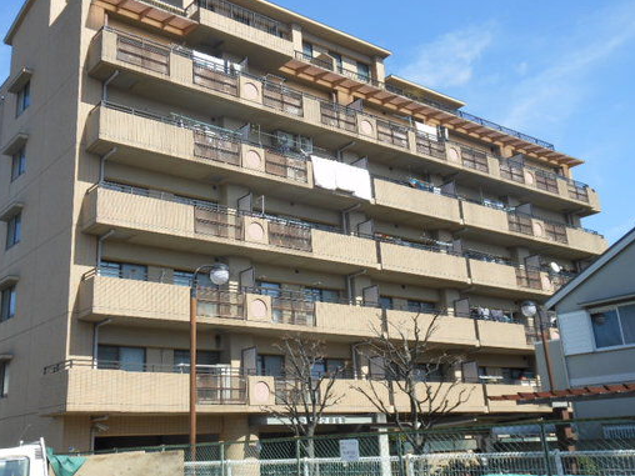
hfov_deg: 47.7
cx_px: 264
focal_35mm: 39
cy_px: 196
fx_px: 715
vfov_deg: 36.7
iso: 80
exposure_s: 1/400
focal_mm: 6
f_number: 3.5
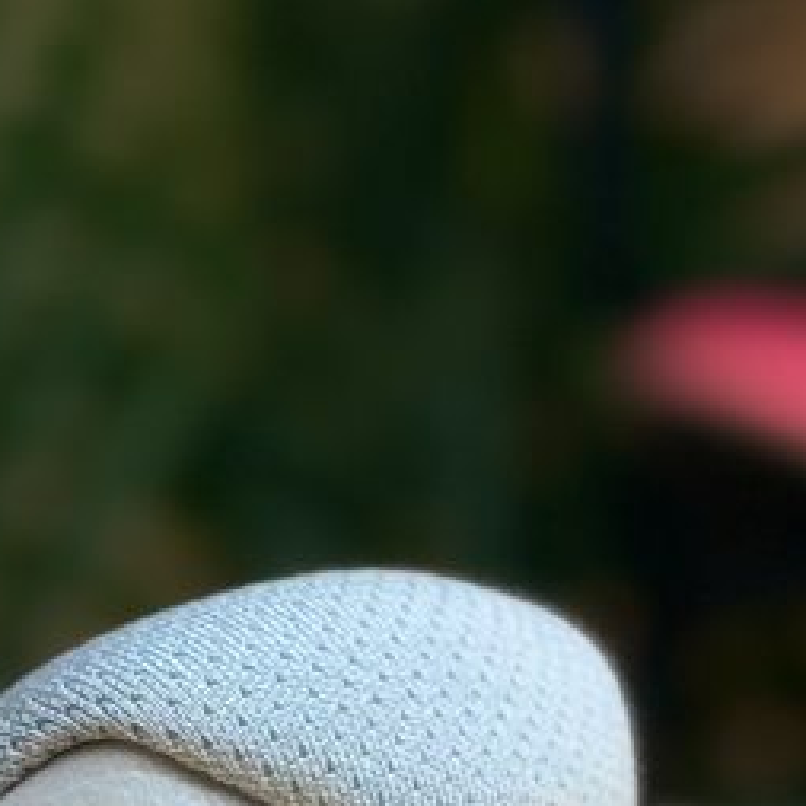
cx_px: 863
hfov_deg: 8.6
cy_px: 1427
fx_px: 5295
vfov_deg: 8.4
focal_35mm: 201
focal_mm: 6.76
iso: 64
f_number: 1.78
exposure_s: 1/100
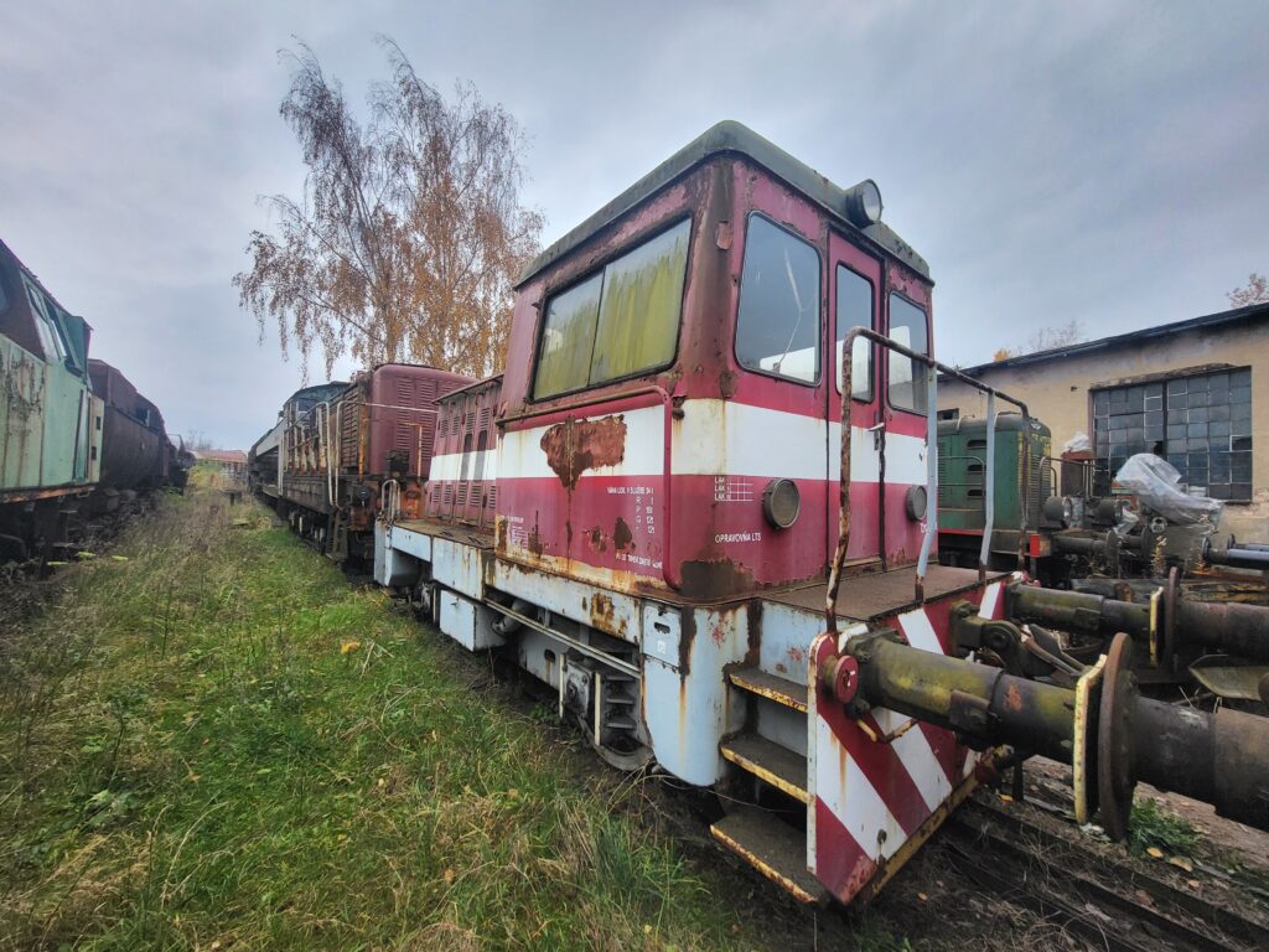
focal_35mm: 13
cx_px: 634
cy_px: 476
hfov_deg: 106.2
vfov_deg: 89.9
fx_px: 477
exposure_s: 1/100
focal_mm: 1.74
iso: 50
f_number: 2.2
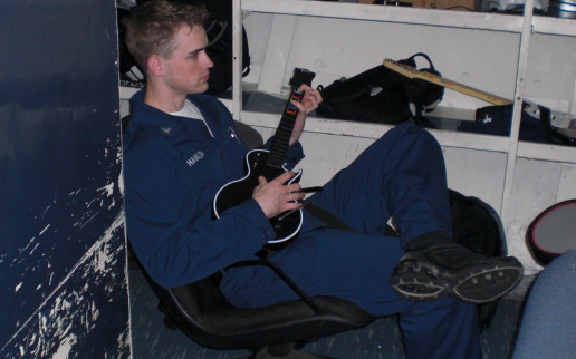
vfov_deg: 25.7
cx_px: 238
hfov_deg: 40.2
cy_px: 140
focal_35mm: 50
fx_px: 785
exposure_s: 1/60
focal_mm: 6.3
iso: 200
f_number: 3.1
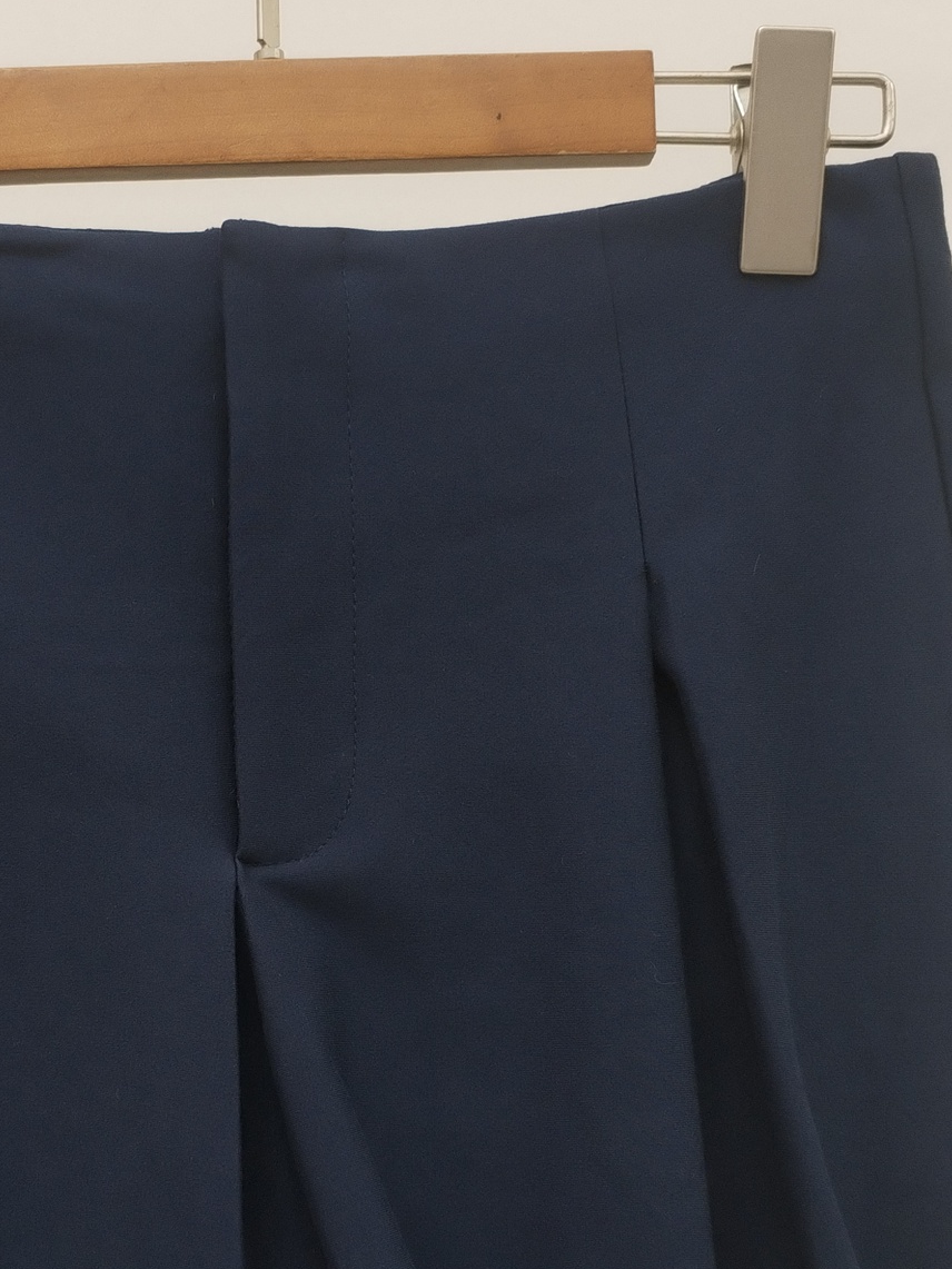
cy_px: 910
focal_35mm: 61
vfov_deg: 31.3
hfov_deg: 23.8
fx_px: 2236
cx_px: 262
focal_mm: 4.75
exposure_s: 1/120
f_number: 1.8
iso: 289
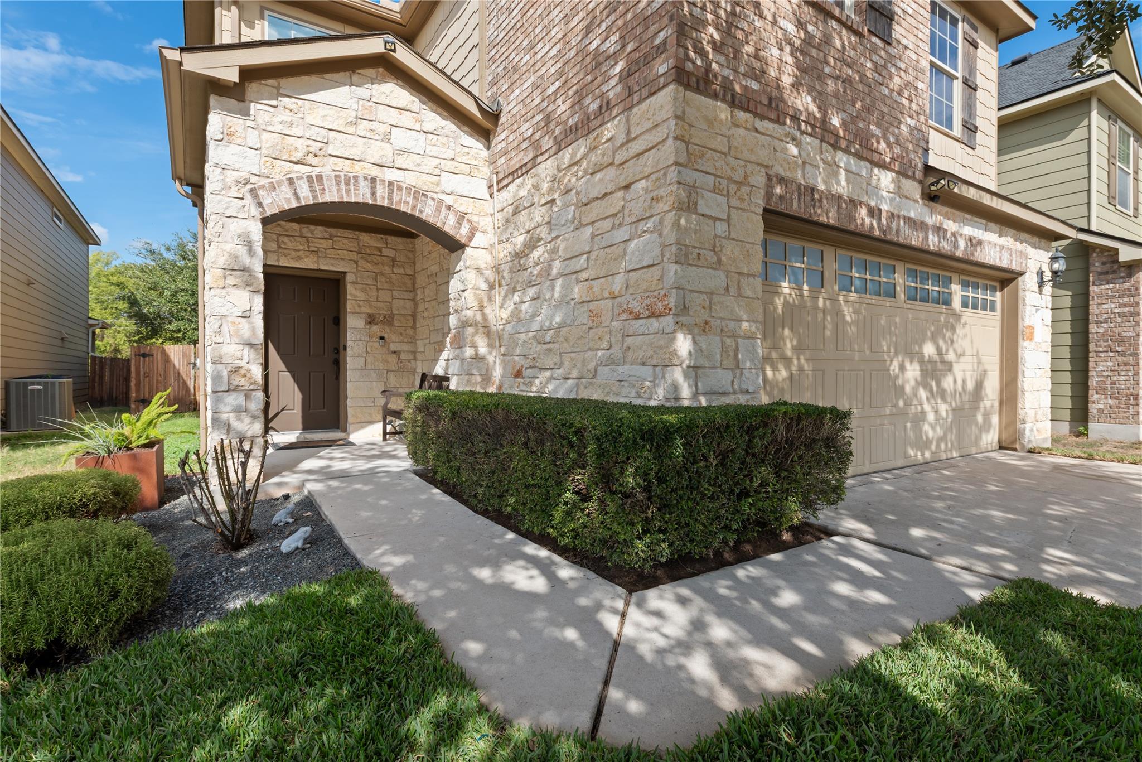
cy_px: 381
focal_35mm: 18
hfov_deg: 90.0
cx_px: 571
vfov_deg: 67.4
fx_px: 571
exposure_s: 1/200
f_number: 8
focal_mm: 18
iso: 400
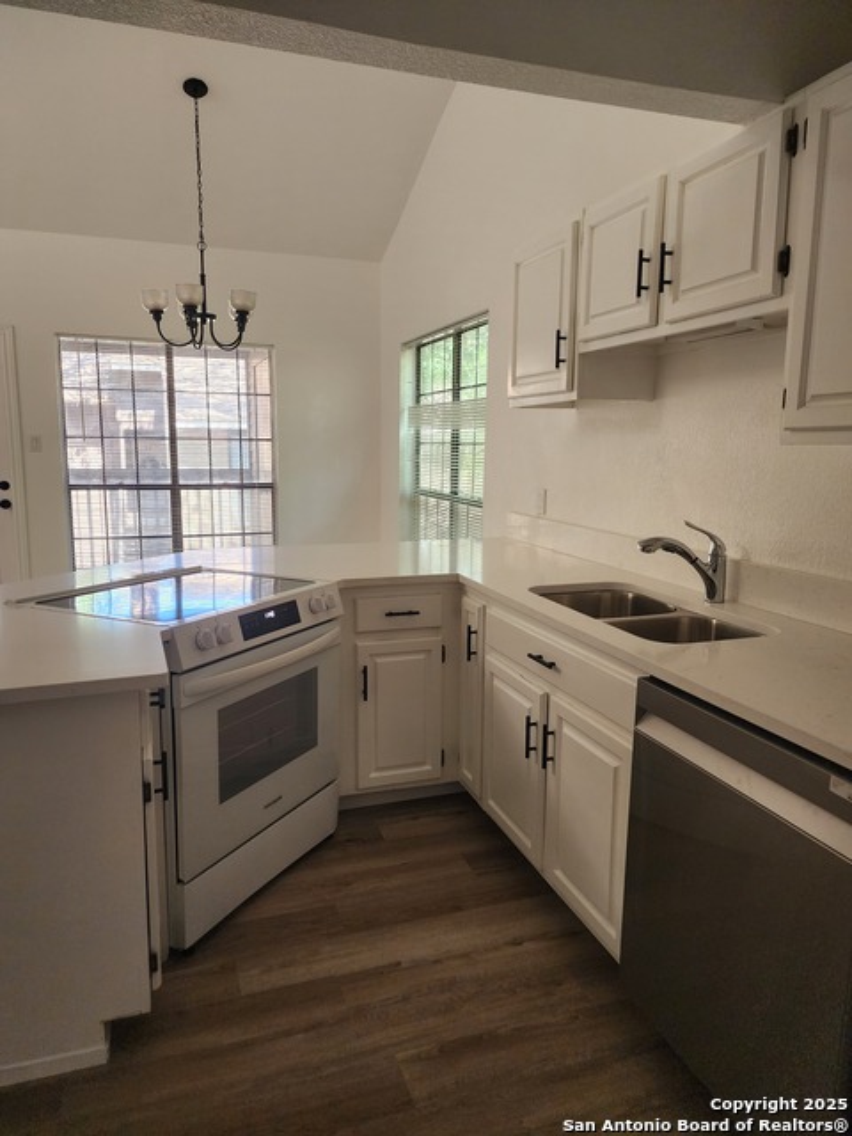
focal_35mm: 23
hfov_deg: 58.9
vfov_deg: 73.9
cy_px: 568
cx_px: 426
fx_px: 755
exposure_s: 1/120
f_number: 1.8
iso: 320
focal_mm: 6.4
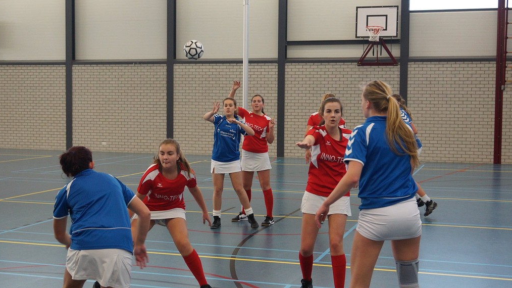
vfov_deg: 21.6
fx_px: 754
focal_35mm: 56
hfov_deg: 37.5
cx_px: 254
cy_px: 139
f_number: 2.8
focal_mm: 35
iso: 1000
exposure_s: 1/320
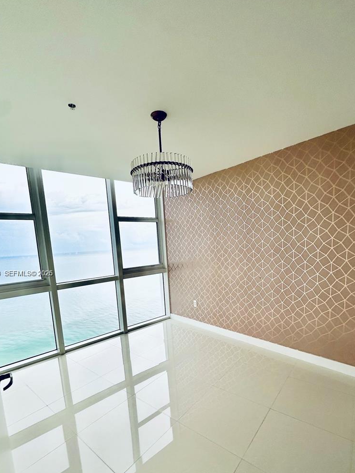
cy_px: 274
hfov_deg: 74.7
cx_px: 180
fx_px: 232
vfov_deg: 90.3
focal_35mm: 17
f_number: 2.2
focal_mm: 2.22
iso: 40
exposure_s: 1/225
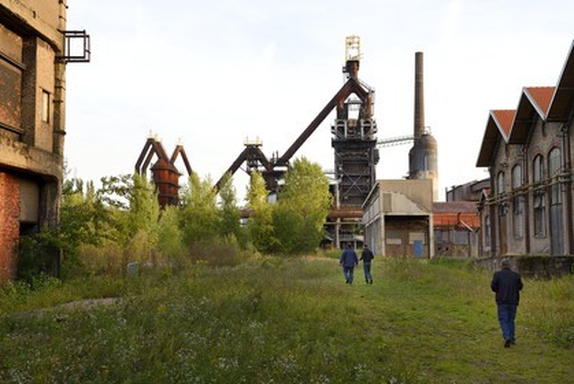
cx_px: 287
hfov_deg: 44.5
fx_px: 702
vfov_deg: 30.6
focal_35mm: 44
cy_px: 192
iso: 400
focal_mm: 44
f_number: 8
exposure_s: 1/160
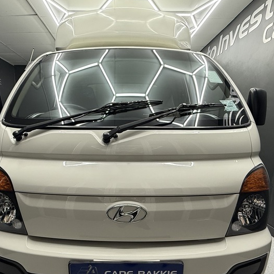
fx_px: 215
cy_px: 170
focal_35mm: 24
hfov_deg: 64.7
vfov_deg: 64.2
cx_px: 117
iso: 160
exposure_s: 1/100
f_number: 2.2
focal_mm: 2.22
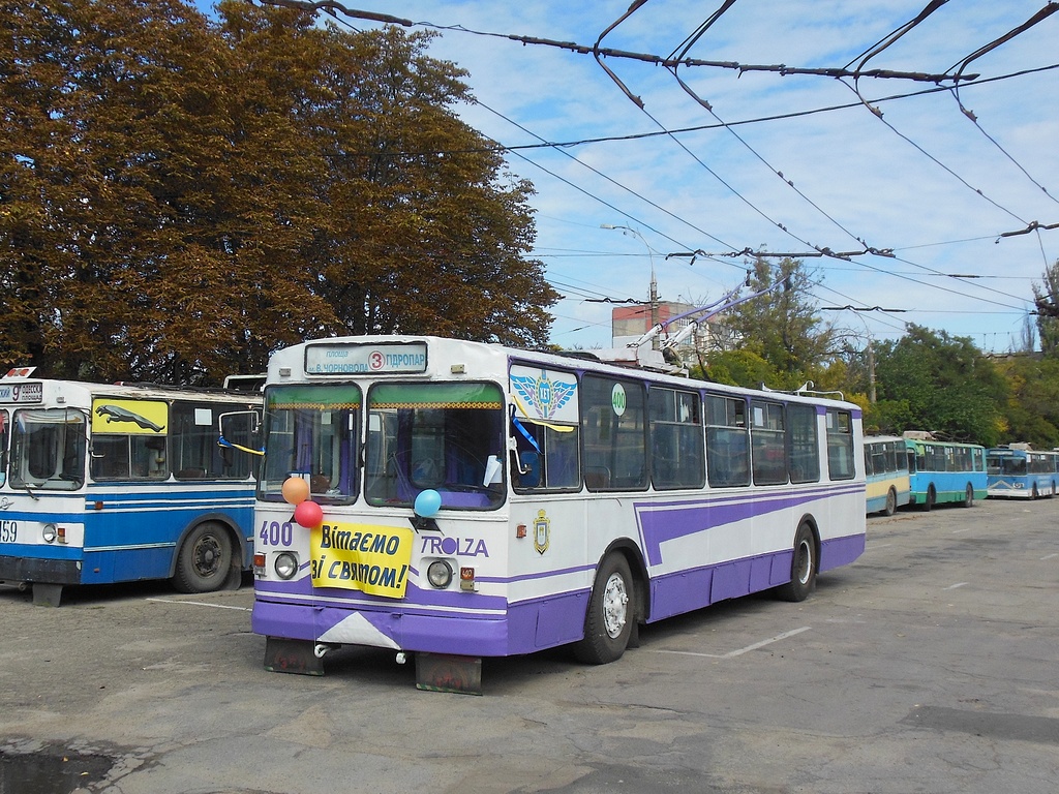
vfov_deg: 48.2
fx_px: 887
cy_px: 397
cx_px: 530
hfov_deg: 61.7
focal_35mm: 29
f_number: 3.3
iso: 125
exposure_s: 1/1250
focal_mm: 5.2
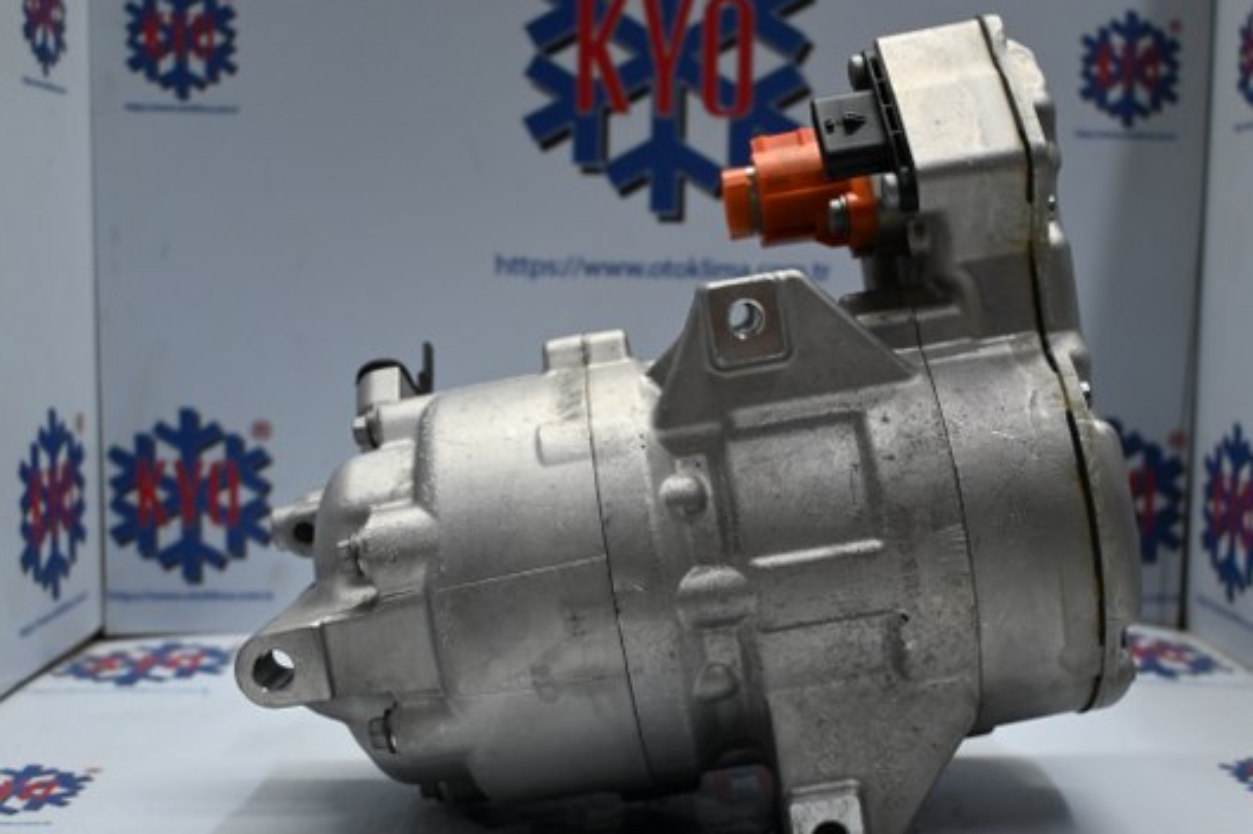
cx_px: 696
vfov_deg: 31.4
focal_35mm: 43
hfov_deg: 45.8
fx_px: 1481
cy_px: 441
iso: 900
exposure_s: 1/125
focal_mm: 25
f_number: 4.2
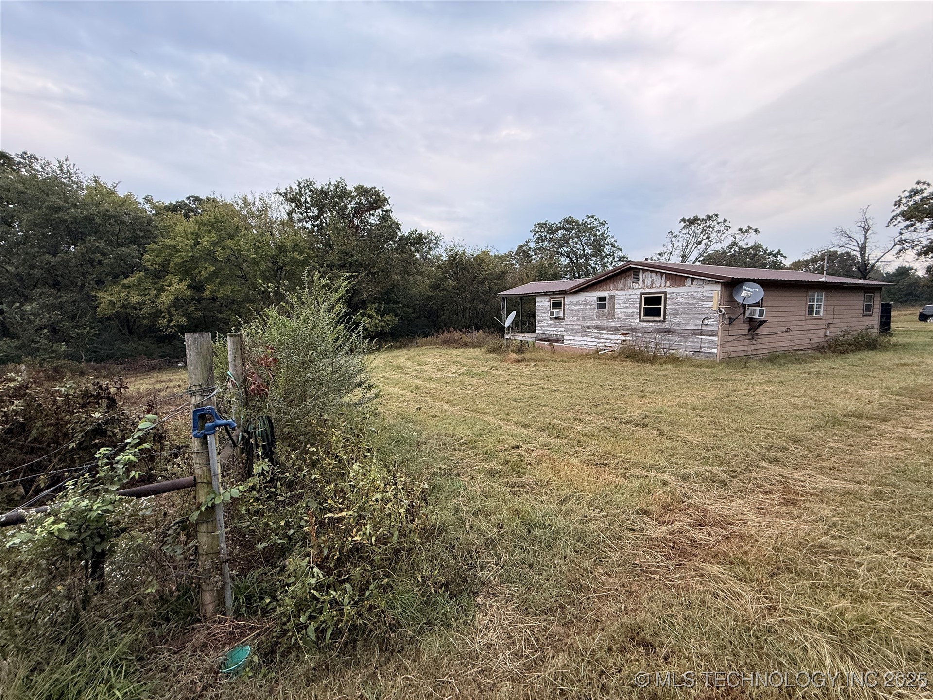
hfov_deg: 102.1
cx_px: 466
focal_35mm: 14
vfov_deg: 85.7
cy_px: 350
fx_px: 377
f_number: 2.2
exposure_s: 1/99
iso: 125
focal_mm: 2.22
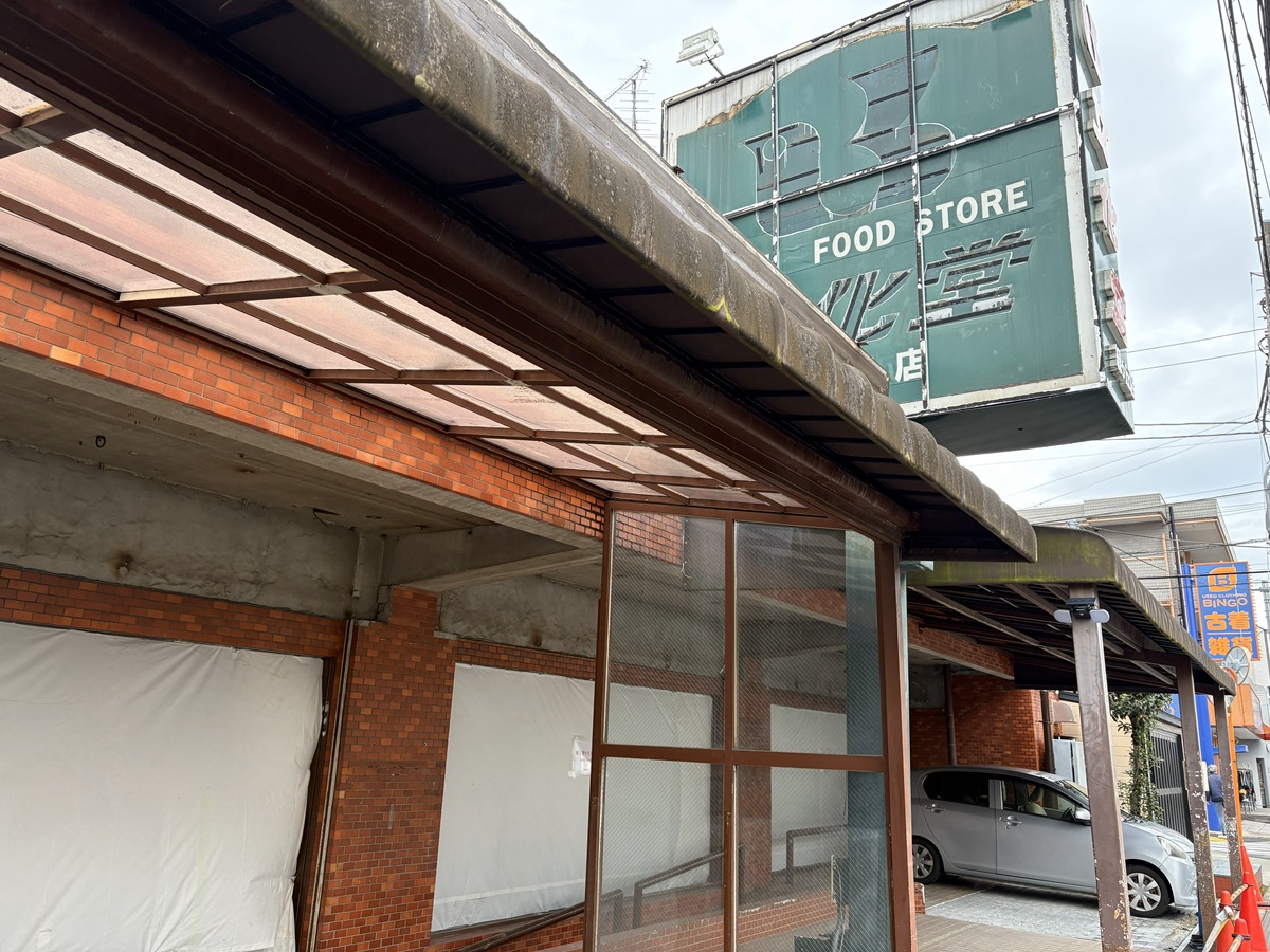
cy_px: 476
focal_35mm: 26
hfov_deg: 67.3
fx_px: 954
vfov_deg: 53.1
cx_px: 635
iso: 100
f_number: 1.6
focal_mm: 5.96
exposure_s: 1/191
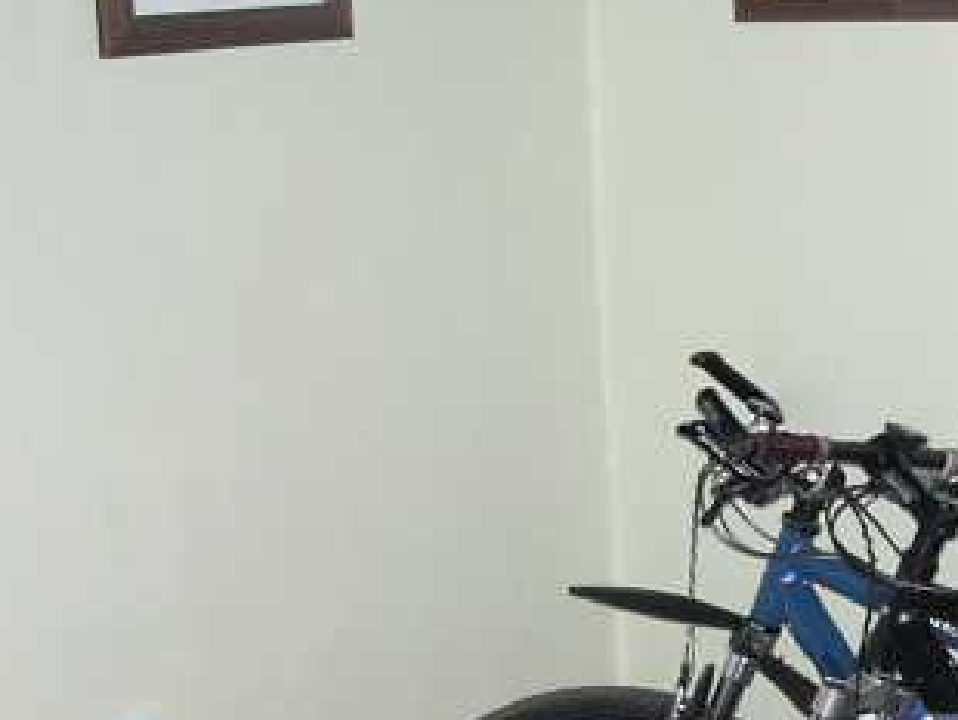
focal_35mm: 98
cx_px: 1075
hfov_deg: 19.1
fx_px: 2714
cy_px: 837
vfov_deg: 14.7
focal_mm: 6.3
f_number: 3.1
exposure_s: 1/60
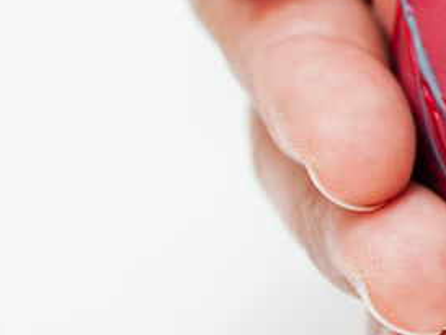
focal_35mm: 211
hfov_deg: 9.0
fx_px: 2720
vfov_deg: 7.0
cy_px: -109
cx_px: 802
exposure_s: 1/50
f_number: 3.2
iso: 250
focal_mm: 50
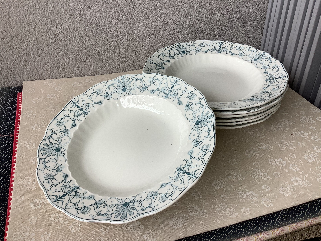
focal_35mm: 31
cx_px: 160
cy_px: 120
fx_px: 287
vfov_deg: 45.4
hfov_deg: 58.4
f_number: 2.4
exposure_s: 1/120
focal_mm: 3.3
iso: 32
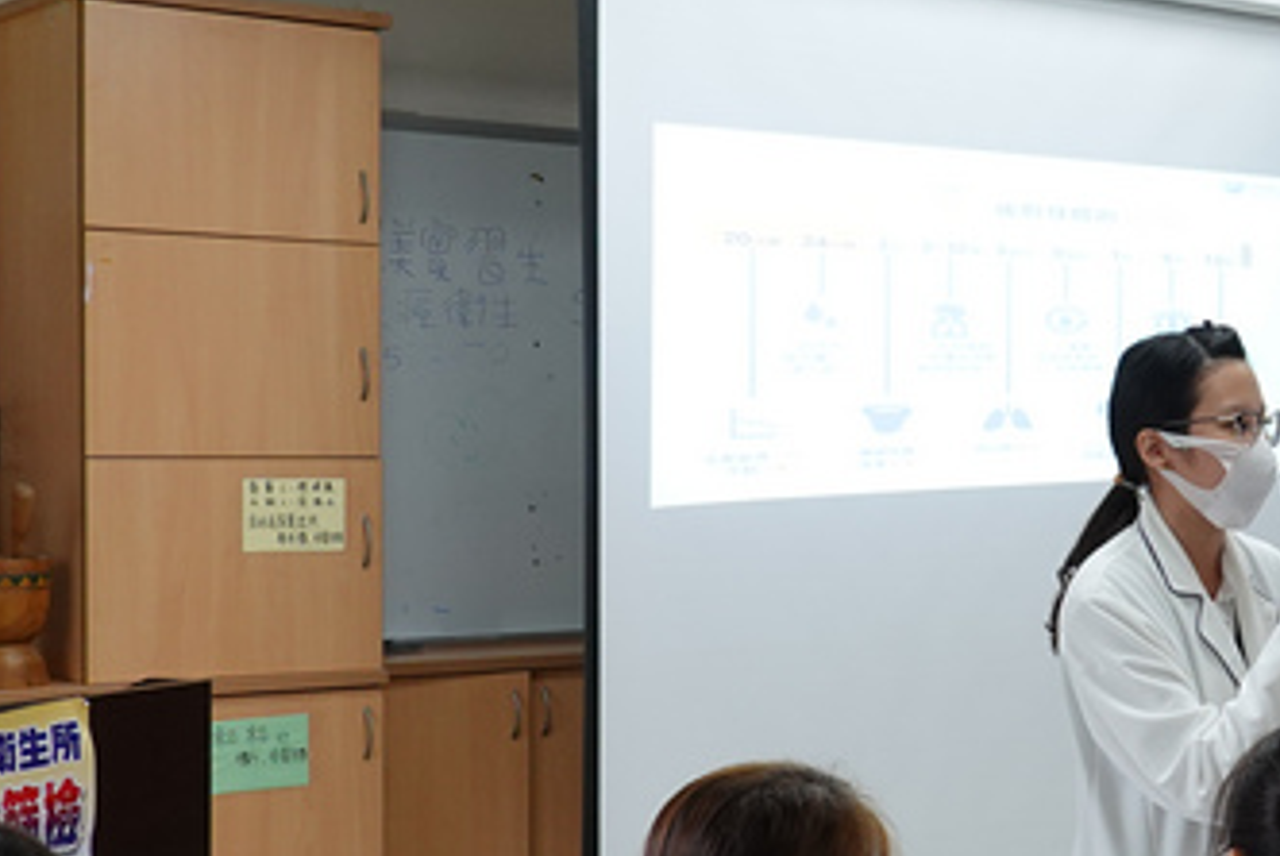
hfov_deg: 26.0
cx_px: 1257
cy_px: 522
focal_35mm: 74
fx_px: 2633
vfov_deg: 18.4
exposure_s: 1/80
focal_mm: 9
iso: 320
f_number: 2.8
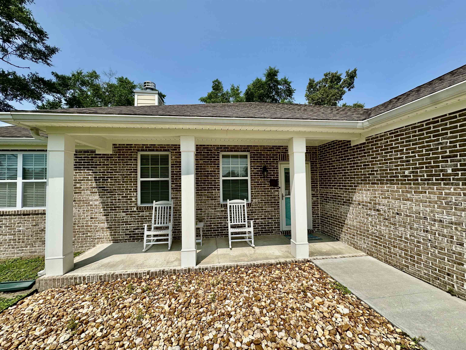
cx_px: 233
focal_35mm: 14
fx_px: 188
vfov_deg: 85.7
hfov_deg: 102.1
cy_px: 175
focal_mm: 2.22
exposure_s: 1/1984
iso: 50
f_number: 2.2
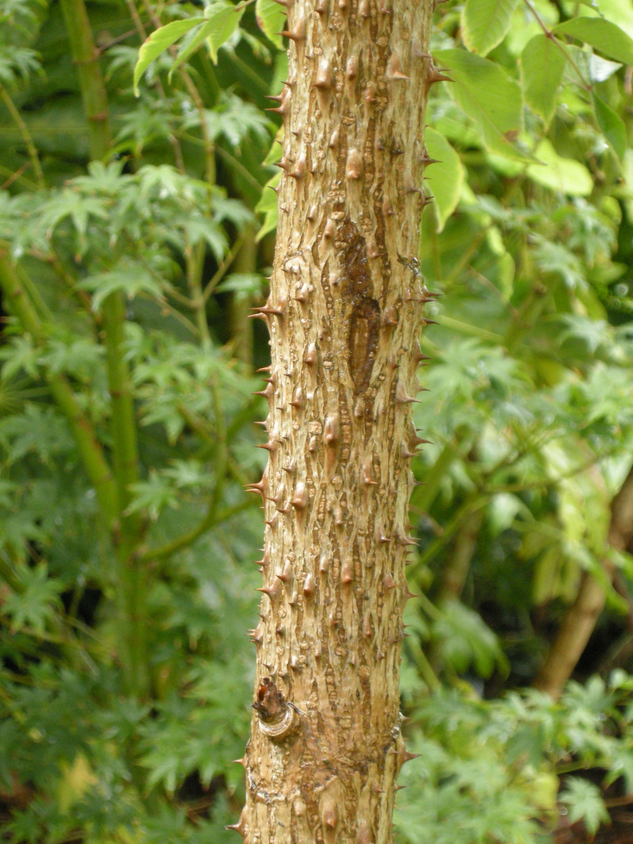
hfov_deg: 9.8
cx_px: 339
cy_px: 500
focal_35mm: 151
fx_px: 3681
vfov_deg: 13.1
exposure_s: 1/60
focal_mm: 26.3
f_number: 5.3
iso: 221
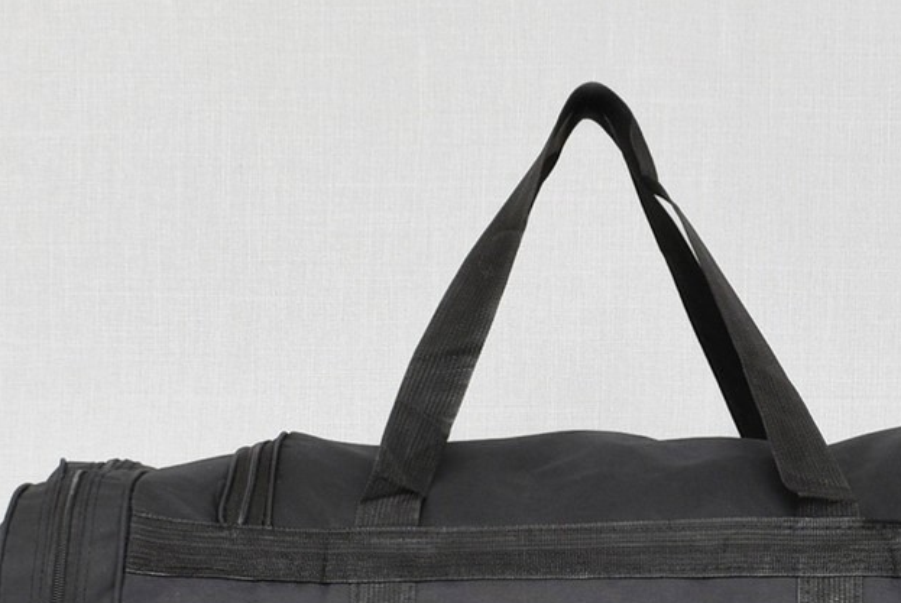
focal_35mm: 77
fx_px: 1930
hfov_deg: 26.1
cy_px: 581
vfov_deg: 17.4
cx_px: 597
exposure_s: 1/60
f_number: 5.6
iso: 100
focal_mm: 25
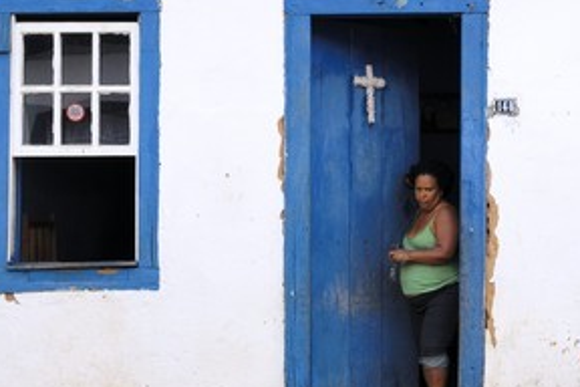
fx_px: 1236
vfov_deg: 17.8
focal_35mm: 77
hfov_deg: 26.2
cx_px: 398
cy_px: 198
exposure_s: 1/125
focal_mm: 35
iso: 100
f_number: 5.6
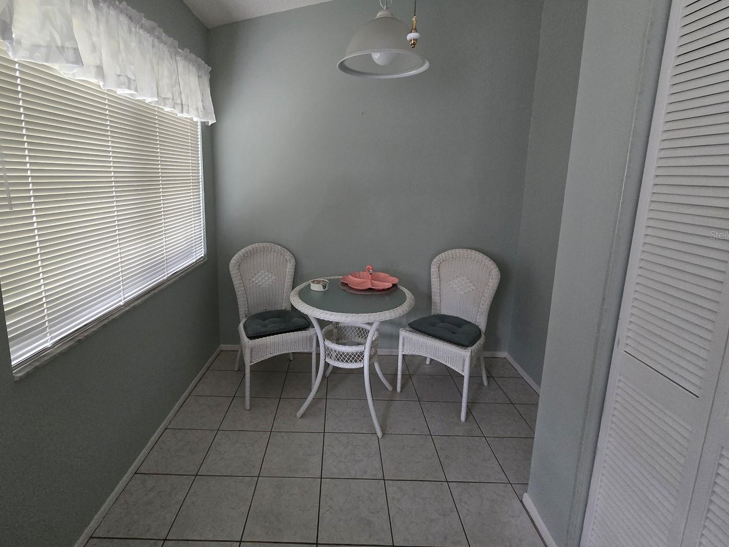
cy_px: 235
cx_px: 339
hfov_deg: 98.0
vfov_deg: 81.2
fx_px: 316
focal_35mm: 15
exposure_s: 1/60
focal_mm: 2.2
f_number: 2.2
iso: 800
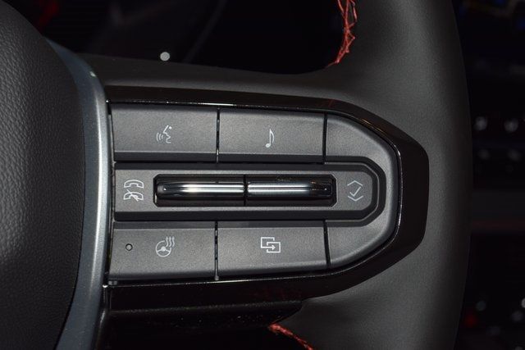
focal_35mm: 57
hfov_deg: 35.0
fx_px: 831
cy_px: 175
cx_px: 262
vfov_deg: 23.8
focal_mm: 38
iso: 100
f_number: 8
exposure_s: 1/60
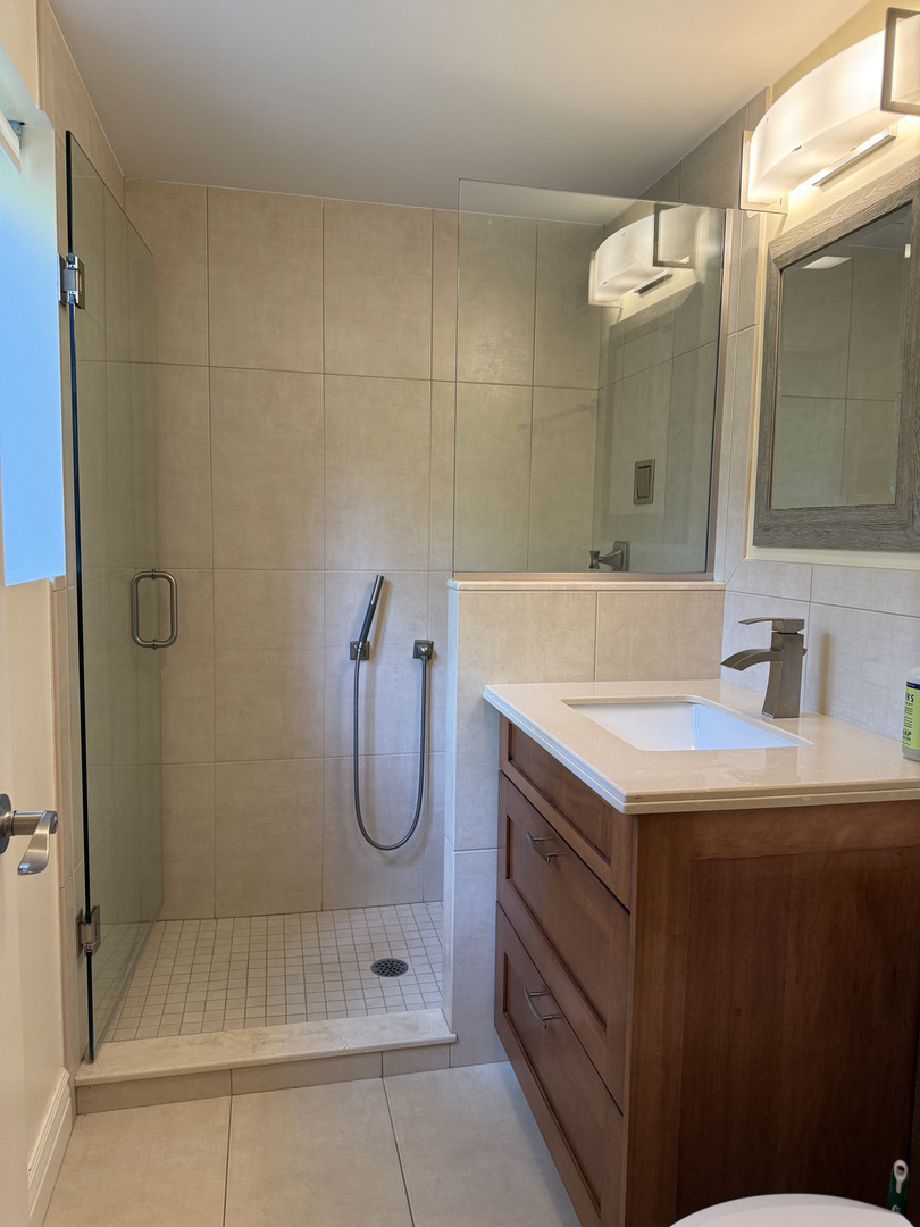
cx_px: 460
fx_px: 850
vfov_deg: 71.6
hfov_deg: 56.8
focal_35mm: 24
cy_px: 614
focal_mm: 6.76
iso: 200
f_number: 1.78
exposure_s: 1/120
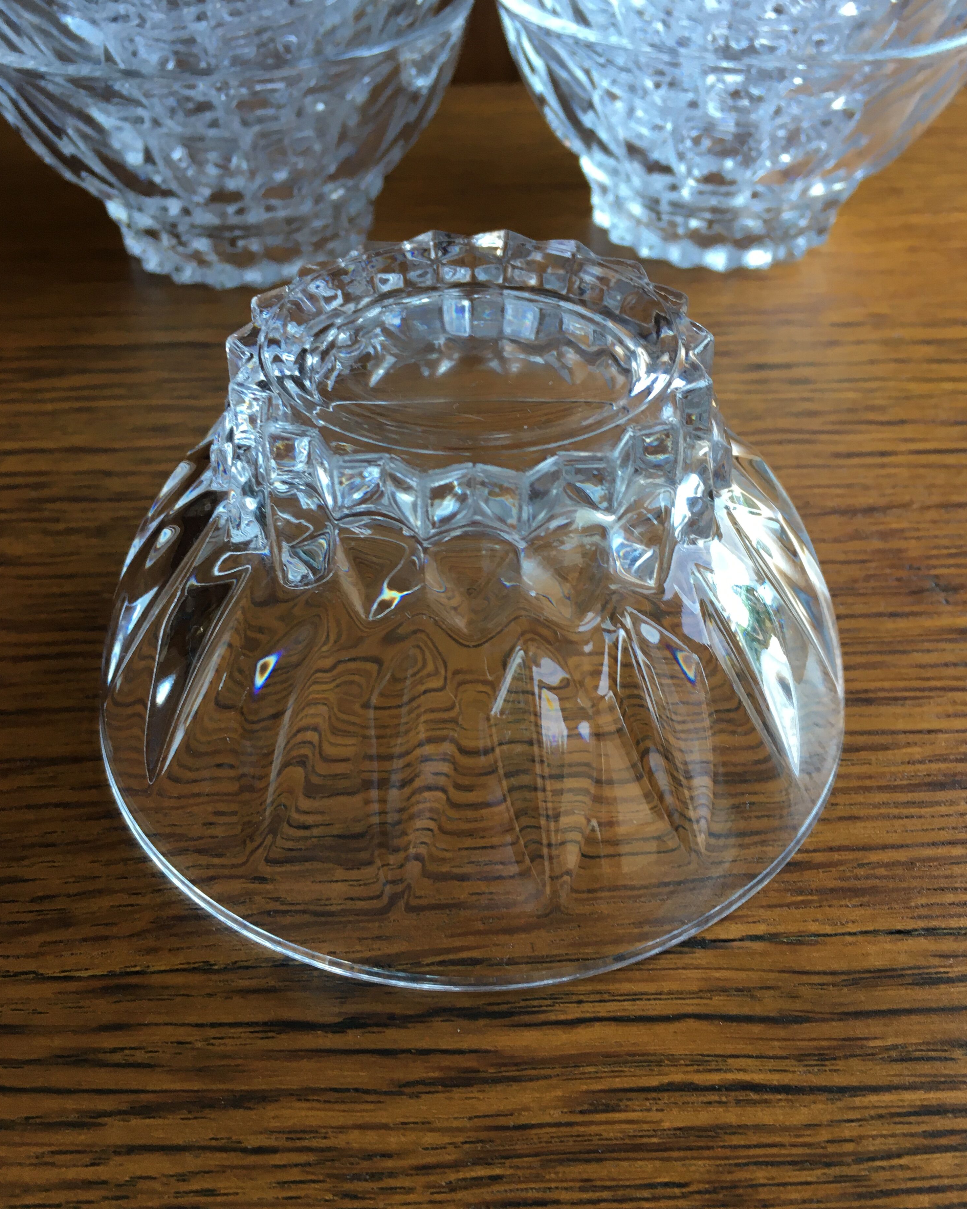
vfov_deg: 57.2
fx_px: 1109
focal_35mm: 31
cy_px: 583
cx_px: 482
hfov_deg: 47.1
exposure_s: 1/33
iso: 64
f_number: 2.2
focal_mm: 4.15
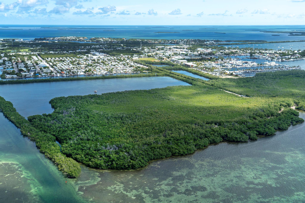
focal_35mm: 40
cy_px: 102
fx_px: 339
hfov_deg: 48.5
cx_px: 152
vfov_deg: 33.4
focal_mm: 40
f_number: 4
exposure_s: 1/1000
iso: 500
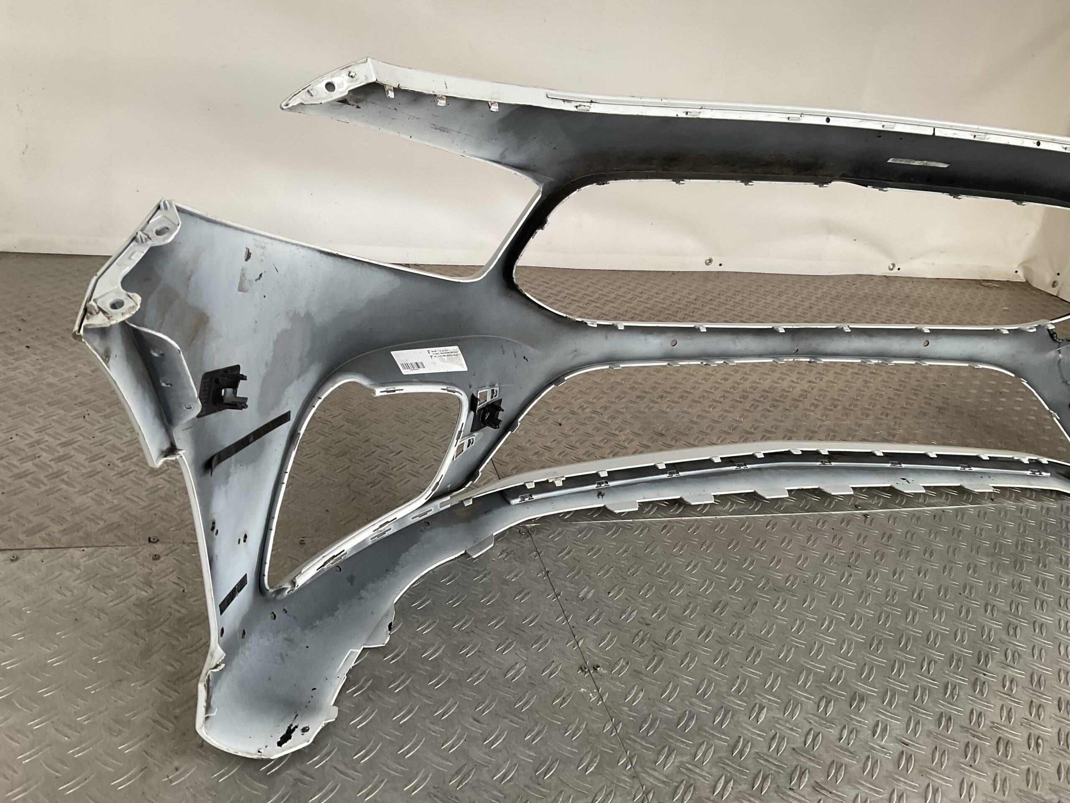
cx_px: 535
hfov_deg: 61.7
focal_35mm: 29
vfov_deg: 48.2
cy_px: 402
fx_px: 896
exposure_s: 1/100
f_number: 1.8
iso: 50
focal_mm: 3
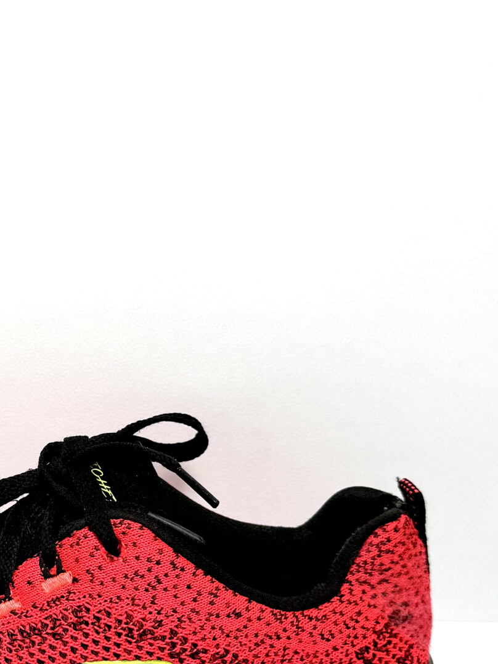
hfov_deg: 24.8
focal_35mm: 57
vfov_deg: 33.7
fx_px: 1094
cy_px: 407
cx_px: 39
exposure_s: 1/813
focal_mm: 6.76
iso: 80
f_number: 1.78
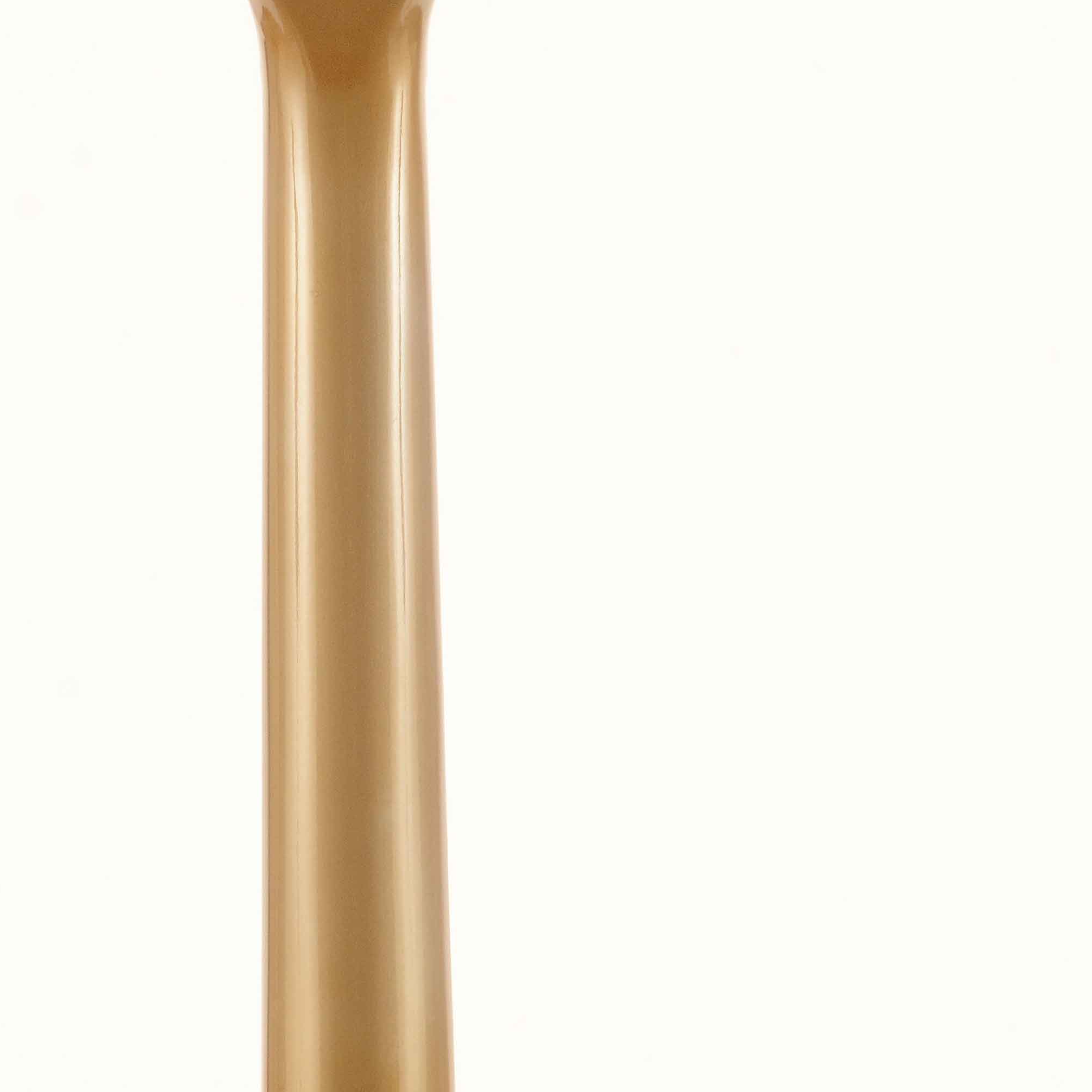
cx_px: 327
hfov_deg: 5.4
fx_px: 11672
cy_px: 216
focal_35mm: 327
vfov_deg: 5.4
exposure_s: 1/80
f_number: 11
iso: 400
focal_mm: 105
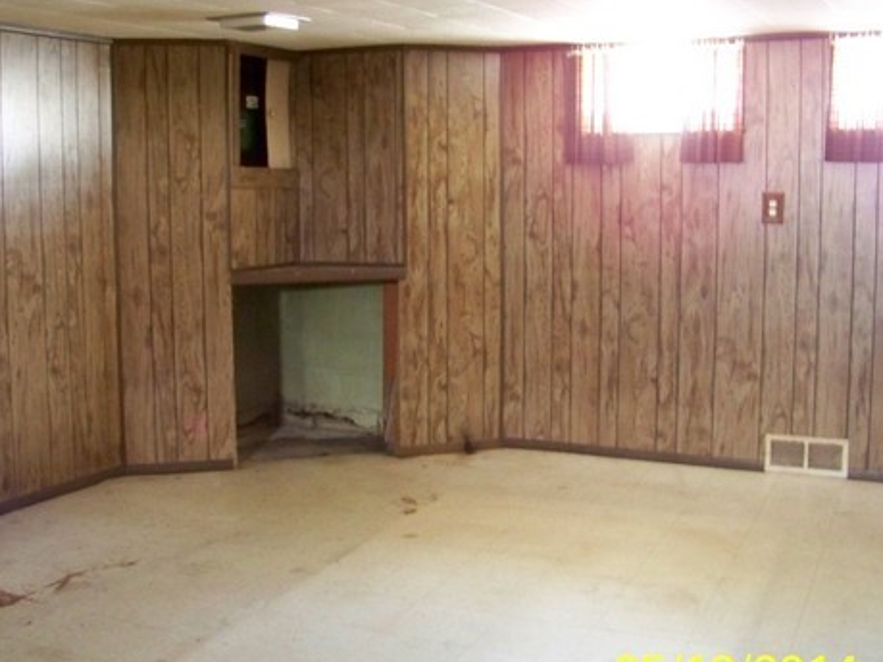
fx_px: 1173
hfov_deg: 41.0
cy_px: 331
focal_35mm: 46
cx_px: 339
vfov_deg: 31.5
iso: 400
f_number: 2.8
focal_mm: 5.85
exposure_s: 1/2
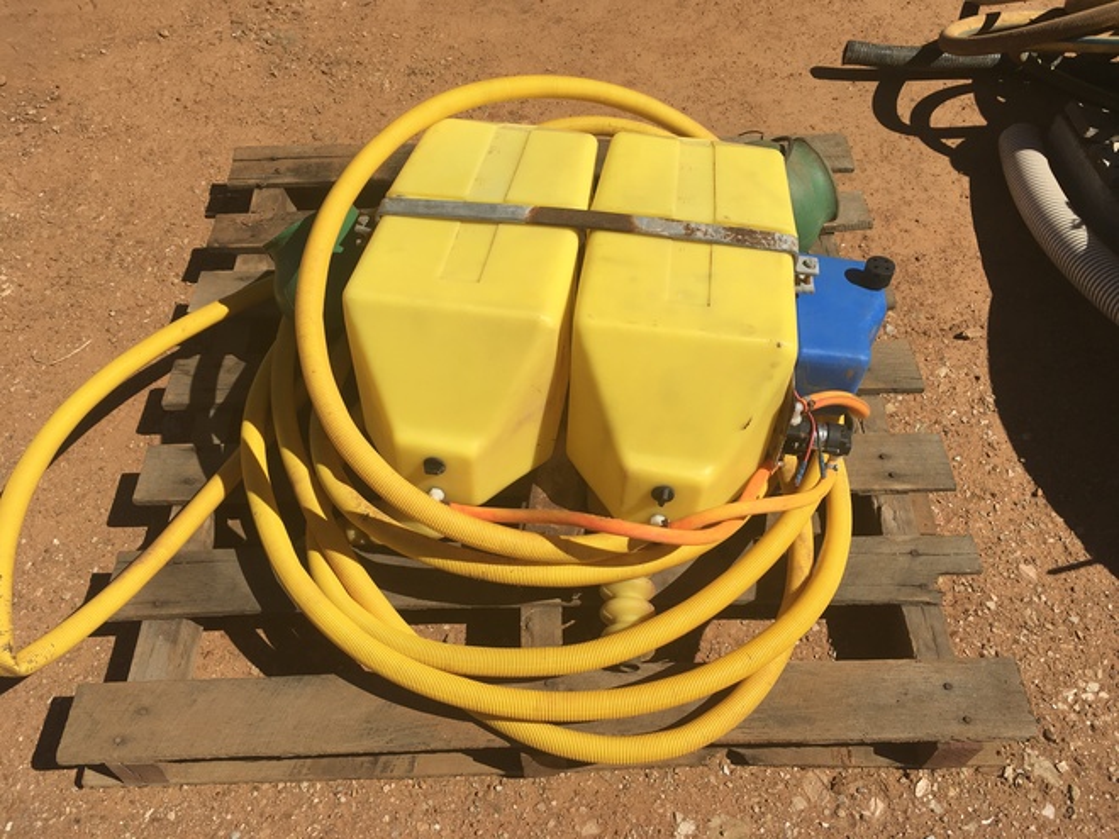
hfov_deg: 61.7
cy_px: 420
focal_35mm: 29
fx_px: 937
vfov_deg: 48.2
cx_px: 560
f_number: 2.2
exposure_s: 1/3663
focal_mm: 4.15
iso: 25
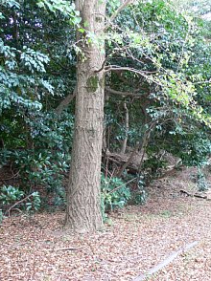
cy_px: 140
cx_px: 134
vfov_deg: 38.9
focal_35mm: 49
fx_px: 399
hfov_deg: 29.5
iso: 100
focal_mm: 7.6
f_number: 2.8
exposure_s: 1/30
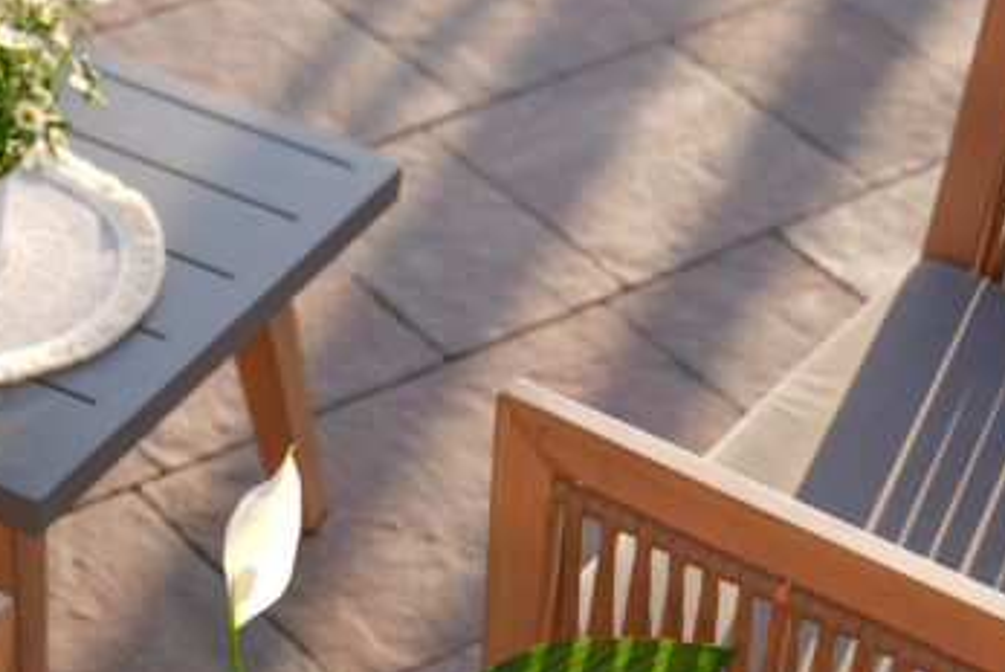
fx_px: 3381
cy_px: 498
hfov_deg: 16.7
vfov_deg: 11.3
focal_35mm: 121
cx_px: 119
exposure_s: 1/250
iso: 40
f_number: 2.8
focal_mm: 41
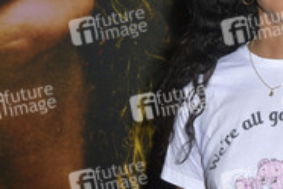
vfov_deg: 11.3
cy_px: 66
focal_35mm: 121
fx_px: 951
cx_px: 281
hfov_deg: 16.6
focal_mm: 50
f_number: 6.3
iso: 640
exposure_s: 1/200
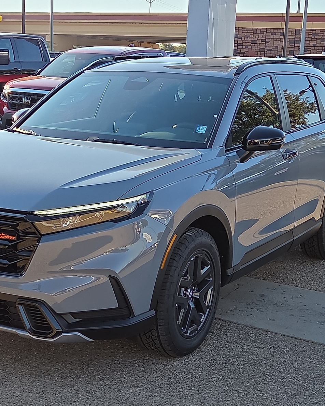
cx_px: 120
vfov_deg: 30.0
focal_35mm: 63
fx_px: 757
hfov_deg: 24.1
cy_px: 203
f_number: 1.8
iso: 25
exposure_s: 1/833
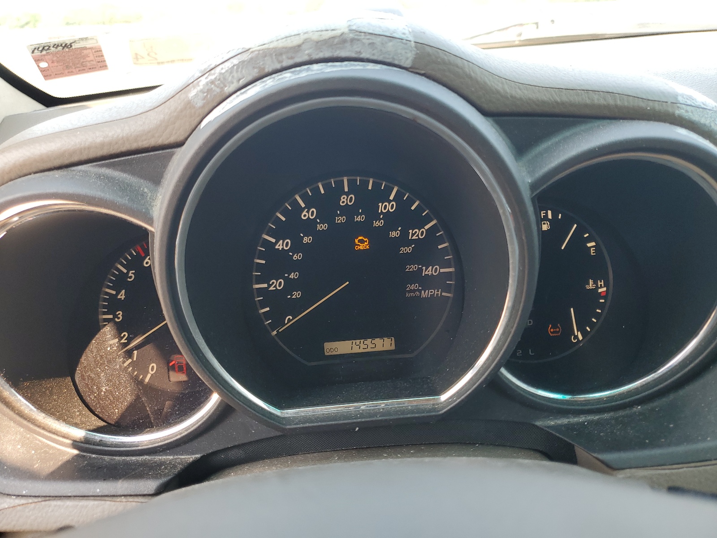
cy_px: 269
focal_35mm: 26
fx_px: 539
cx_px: 358
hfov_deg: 67.3
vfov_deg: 53.1
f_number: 1.5
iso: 50
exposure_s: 1/139
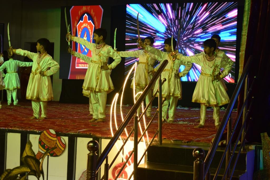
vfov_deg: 17.5
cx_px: 135
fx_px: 585
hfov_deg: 26.0
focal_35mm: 78
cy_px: 90
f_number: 5.6
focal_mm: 52
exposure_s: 1/400
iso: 1600
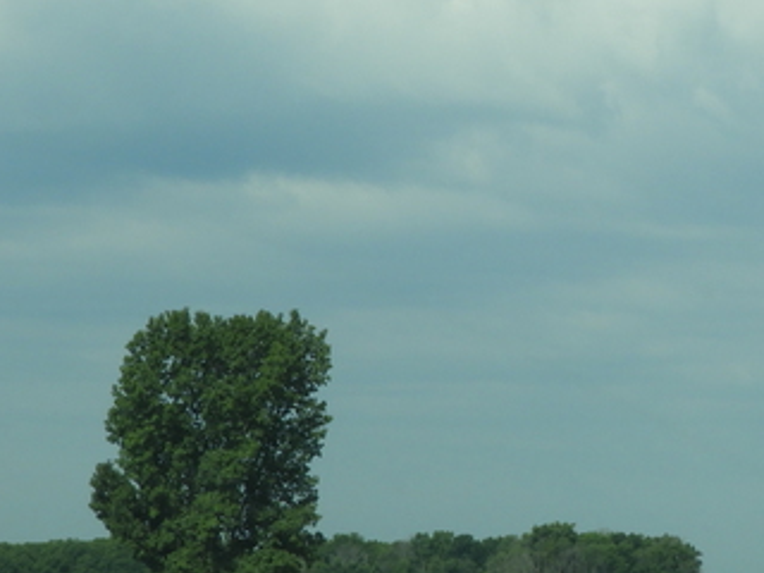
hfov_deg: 11.1
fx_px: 3862
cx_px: 879
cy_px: 327
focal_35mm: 175
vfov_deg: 8.5
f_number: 4.5
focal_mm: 12.5
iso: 100
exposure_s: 1/800
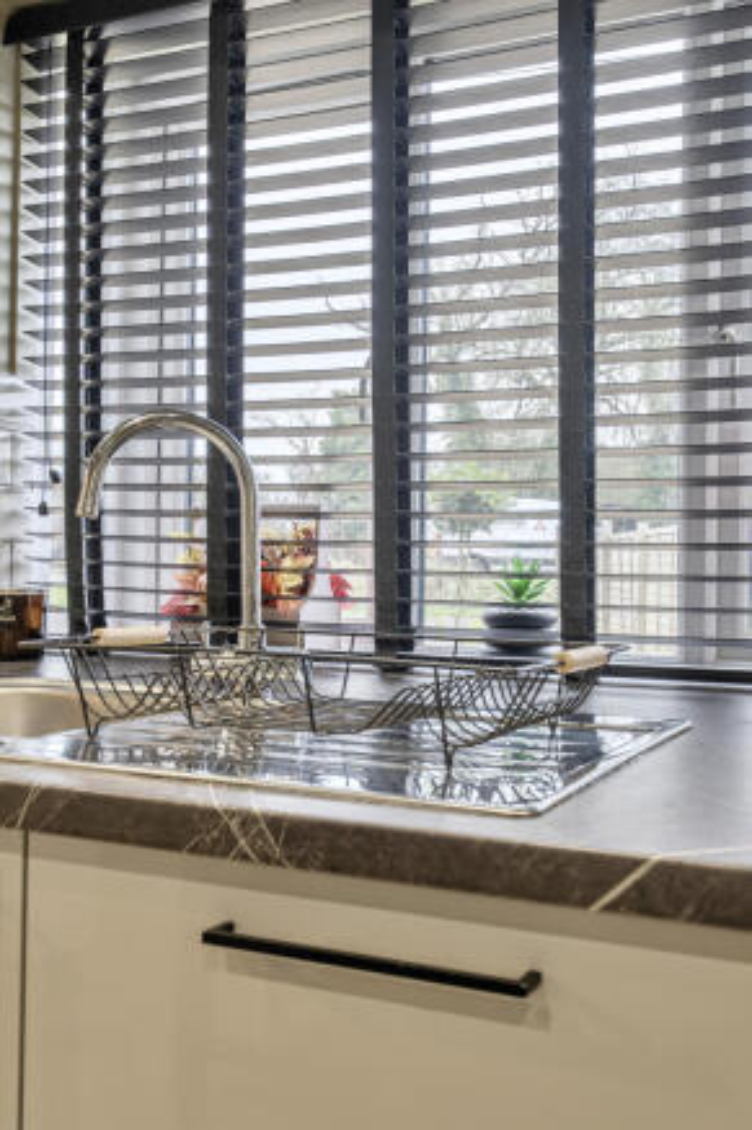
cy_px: 565
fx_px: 1129
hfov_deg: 36.8
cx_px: 376
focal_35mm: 36
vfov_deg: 53.1
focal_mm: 24
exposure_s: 1/3
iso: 100
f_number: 8
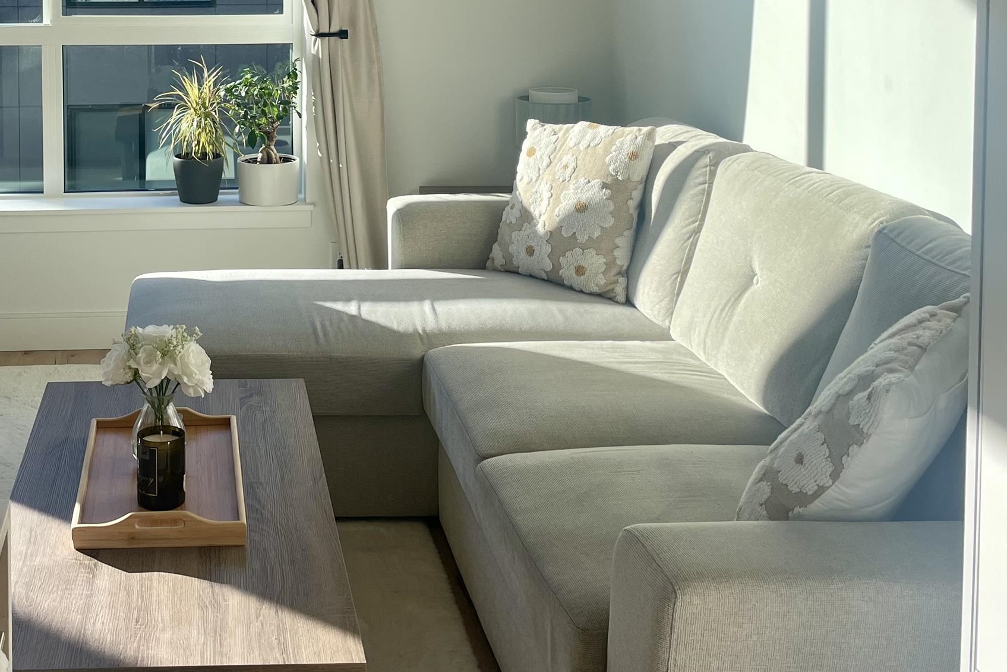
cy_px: -8
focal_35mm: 49
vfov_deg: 26.0
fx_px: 1371
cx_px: 234
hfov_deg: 39.1
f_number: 1.6
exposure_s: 1/698
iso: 32
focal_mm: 4.2
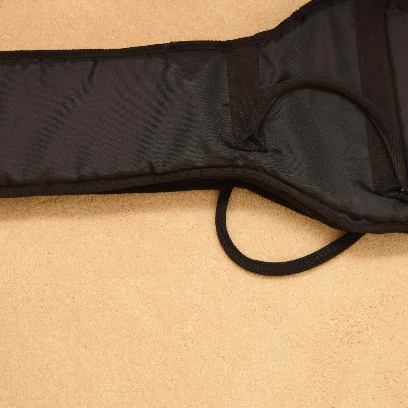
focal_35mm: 79
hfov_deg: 21.9
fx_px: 1053
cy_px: 133
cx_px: 257
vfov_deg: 21.8
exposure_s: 1/60
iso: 100
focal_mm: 30
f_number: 4.2
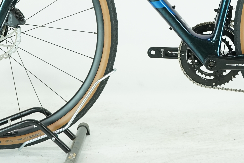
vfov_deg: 9.1
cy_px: -33
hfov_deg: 13.7
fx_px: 1010
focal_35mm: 149
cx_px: 174
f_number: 5.6
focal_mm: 58
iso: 1600
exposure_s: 1/200
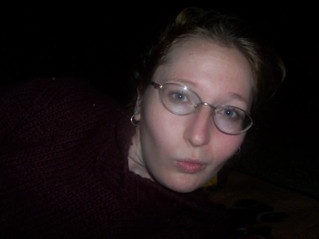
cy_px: 120
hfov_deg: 50.1
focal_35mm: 37
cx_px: 160
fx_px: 341
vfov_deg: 38.7
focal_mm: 5.6
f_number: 2.8
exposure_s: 1/60
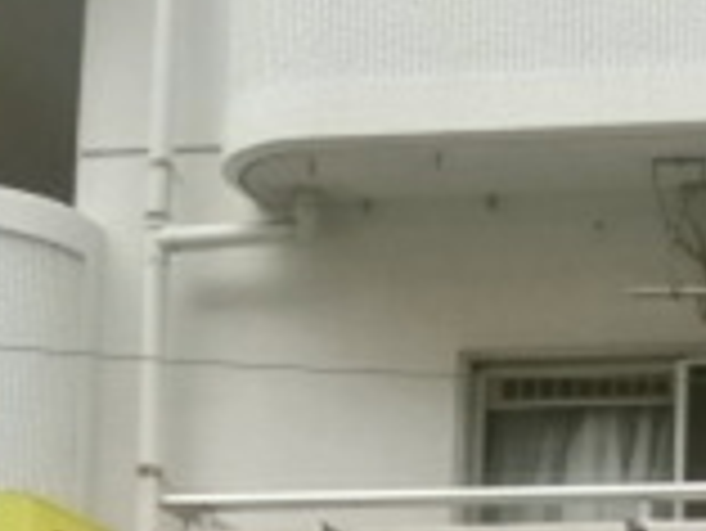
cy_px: 1071
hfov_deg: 9.7
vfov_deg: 7.5
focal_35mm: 191
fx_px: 3898
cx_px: 1372
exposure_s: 1/250
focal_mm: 8.29
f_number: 4.2
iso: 80
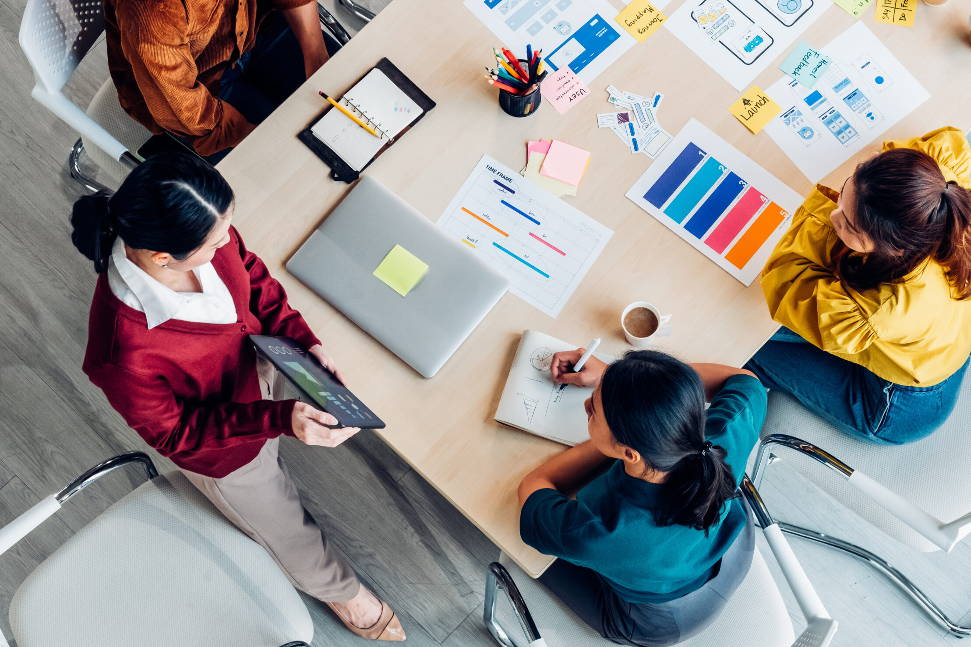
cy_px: 291
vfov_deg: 14.1
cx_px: 491
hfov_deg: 21.0
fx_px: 2616
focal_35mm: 97
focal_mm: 56
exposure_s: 1/250
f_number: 5.6
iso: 2500
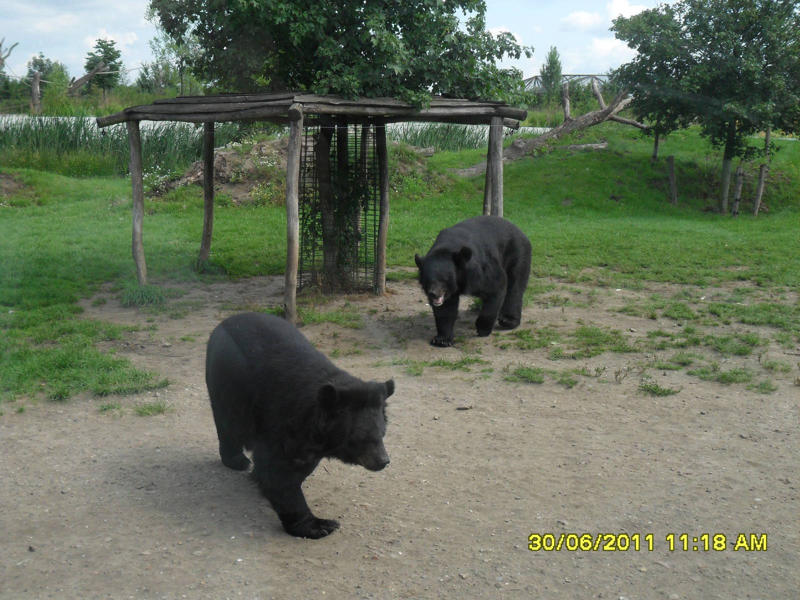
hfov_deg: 42.9
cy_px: 300
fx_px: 1017
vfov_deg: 32.9
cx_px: 400
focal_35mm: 44
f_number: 4.5
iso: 100
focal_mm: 7.8
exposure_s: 1/350
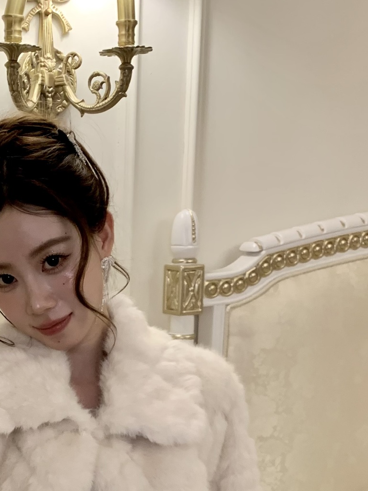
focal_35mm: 61
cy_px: 449
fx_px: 865
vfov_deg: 30.2
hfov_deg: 23.5
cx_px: 55
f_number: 1.8
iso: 125
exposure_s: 1/60
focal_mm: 4.25
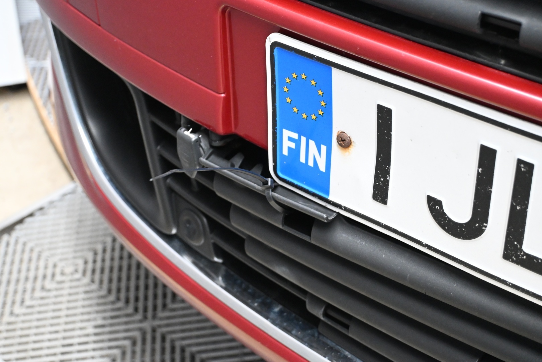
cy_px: 181
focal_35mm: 63
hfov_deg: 31.9
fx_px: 948
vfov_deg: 21.6
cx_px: 271
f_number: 5.6
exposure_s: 1/60
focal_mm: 42
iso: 4000
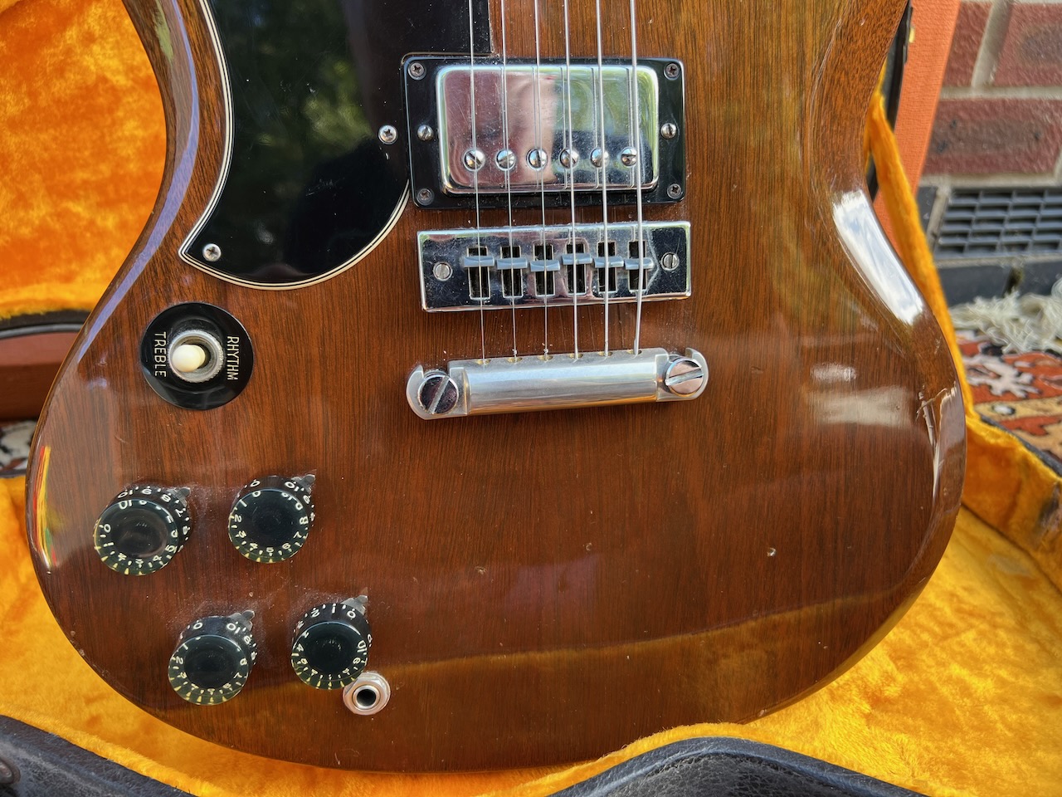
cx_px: 531
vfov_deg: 53.1
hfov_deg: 67.3
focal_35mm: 26
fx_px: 798
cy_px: 398
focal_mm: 5.7
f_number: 1.5
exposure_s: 1/121
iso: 50
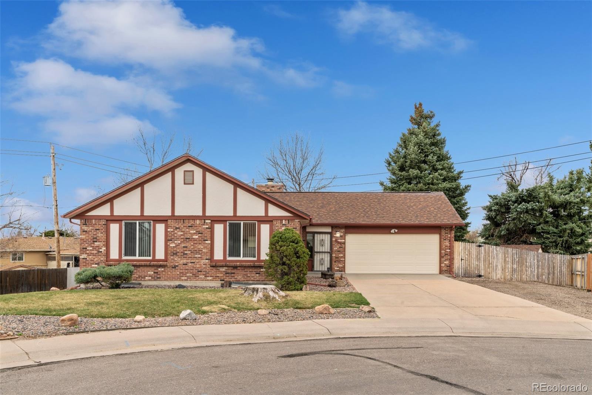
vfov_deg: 44.9
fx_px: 477
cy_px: 198
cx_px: 296
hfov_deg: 63.7
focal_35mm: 29
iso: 100
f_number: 14
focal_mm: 29
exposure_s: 1/10
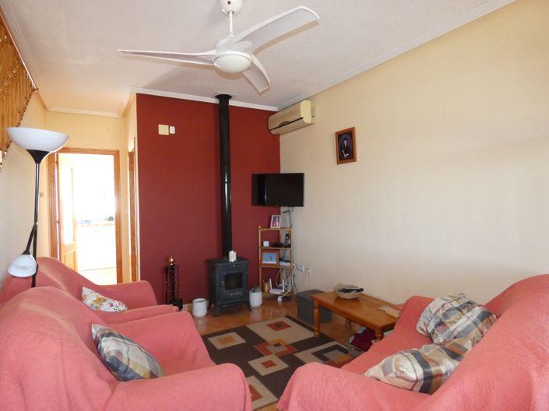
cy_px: 206
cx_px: 274
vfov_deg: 65.9
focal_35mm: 20
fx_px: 317
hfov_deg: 81.8
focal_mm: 3.6
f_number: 2.8
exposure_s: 1/60
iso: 640
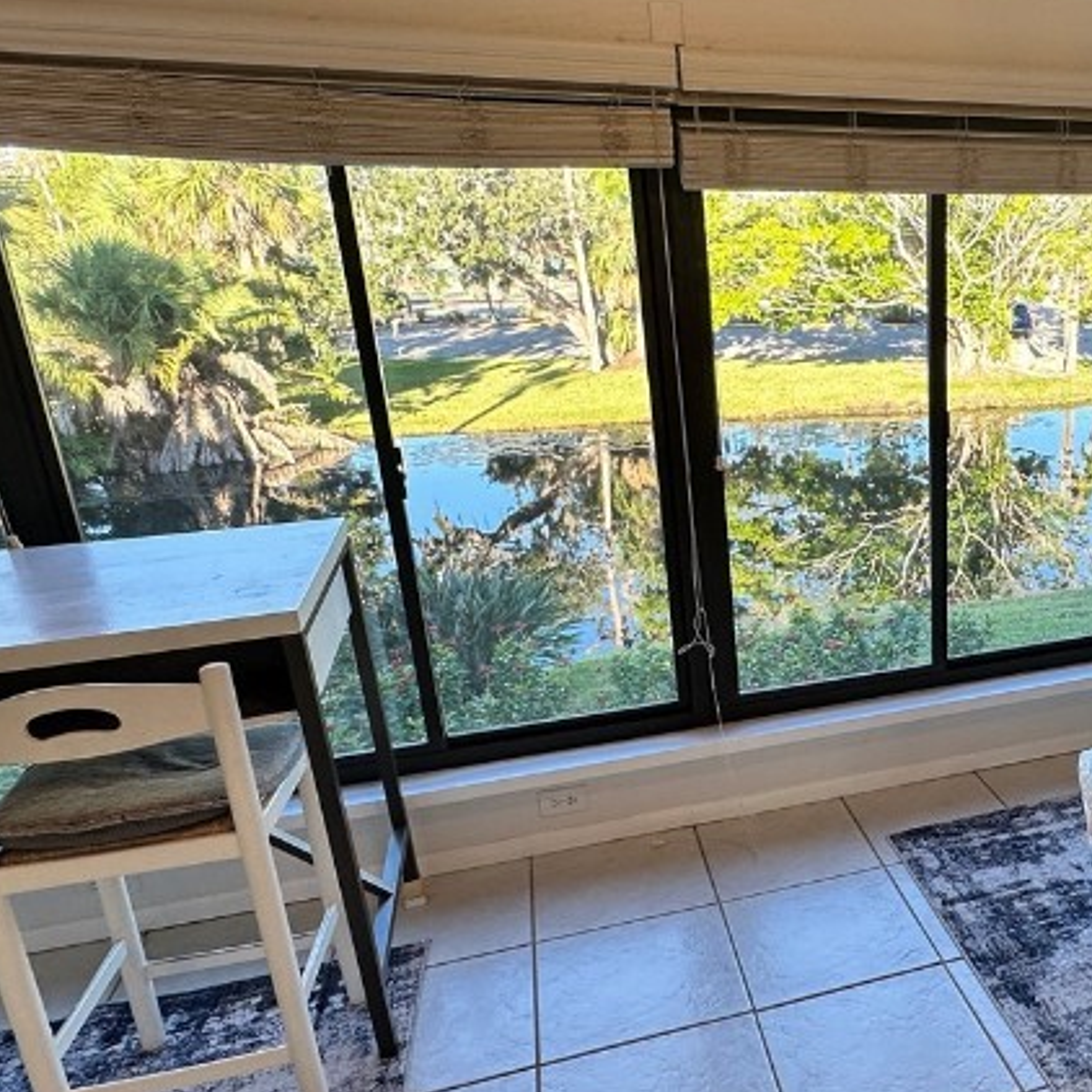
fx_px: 1071
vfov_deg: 54.0
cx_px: 970
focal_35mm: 30
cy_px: 582
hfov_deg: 48.7
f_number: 2.2
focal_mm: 2.22
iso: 40
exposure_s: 1/125
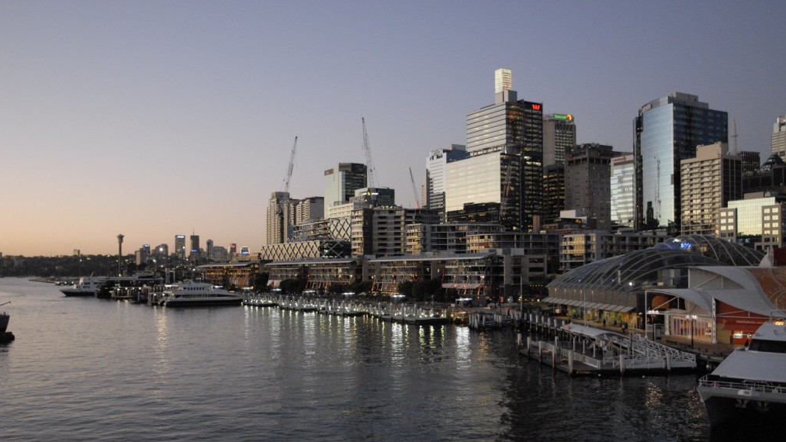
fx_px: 730
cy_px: 262
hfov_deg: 56.6
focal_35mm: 35
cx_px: 393
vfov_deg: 33.6
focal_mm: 22
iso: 1600
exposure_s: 1/50
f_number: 3.8
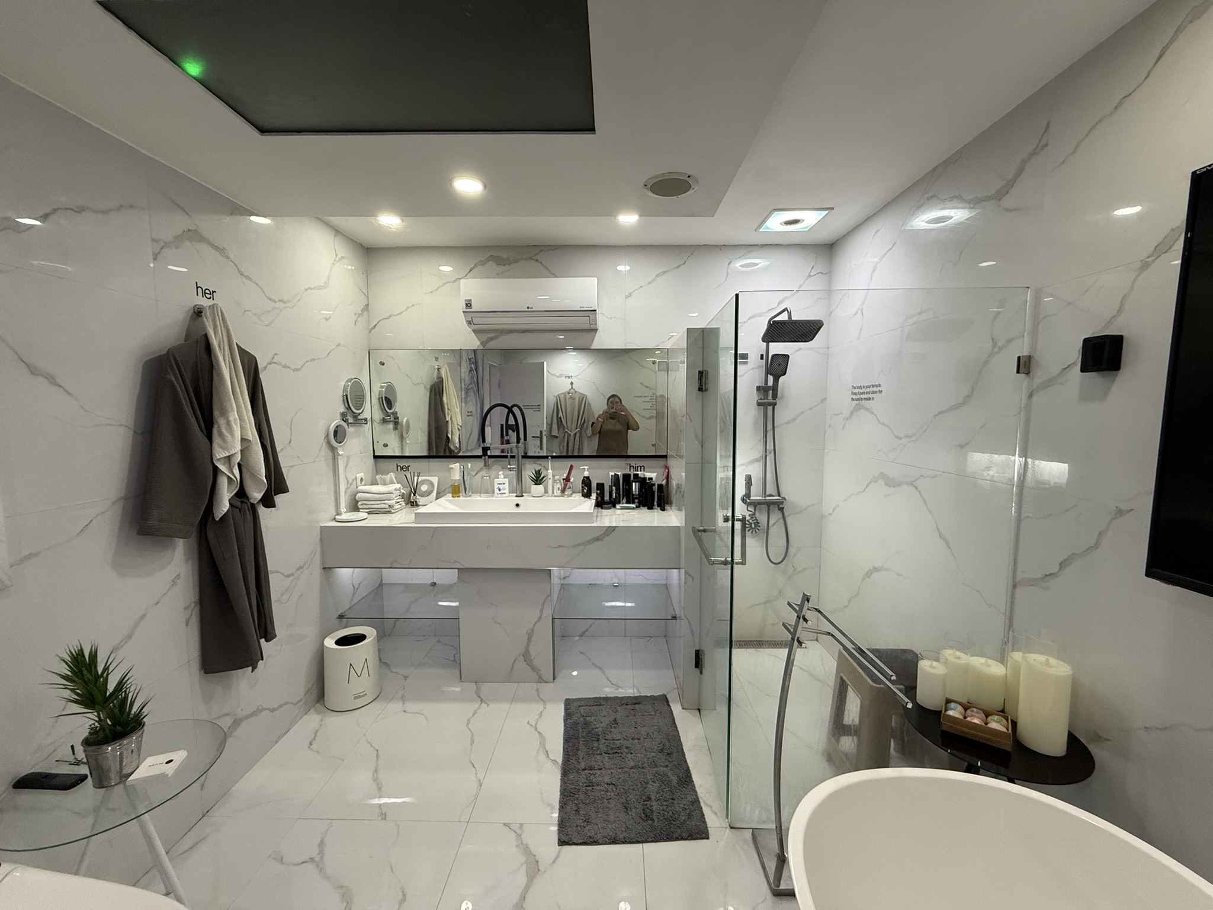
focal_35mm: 14
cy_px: 455
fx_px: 491
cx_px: 606
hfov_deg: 102.1
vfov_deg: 85.7
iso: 200
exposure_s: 1/100
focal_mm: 2.22
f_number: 2.2
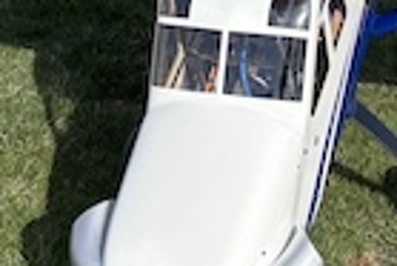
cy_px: -103
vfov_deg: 9.2
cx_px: 357
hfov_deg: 13.9
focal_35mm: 146
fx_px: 1612
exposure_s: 1/4854
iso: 50
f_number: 1.6
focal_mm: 5.96
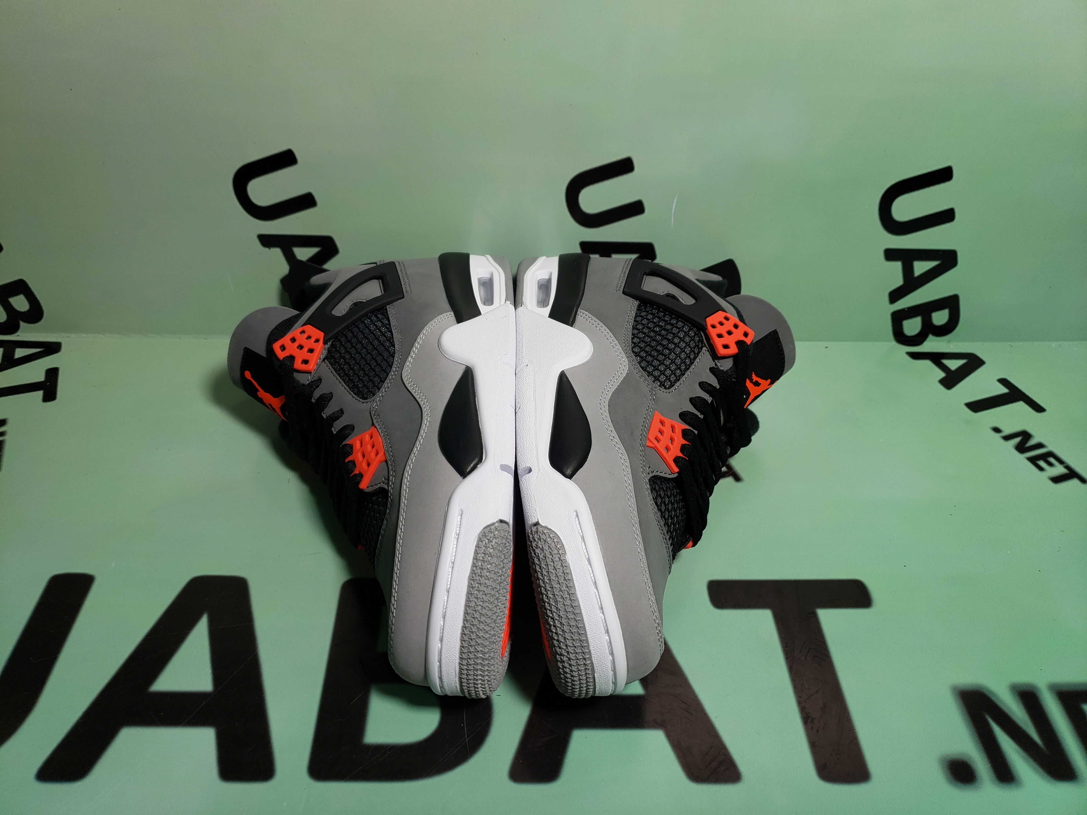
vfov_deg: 53.1
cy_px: 408
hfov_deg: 67.3
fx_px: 816
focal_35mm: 26
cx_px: 544
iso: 50
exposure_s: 1/391
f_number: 1.5
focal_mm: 4.3
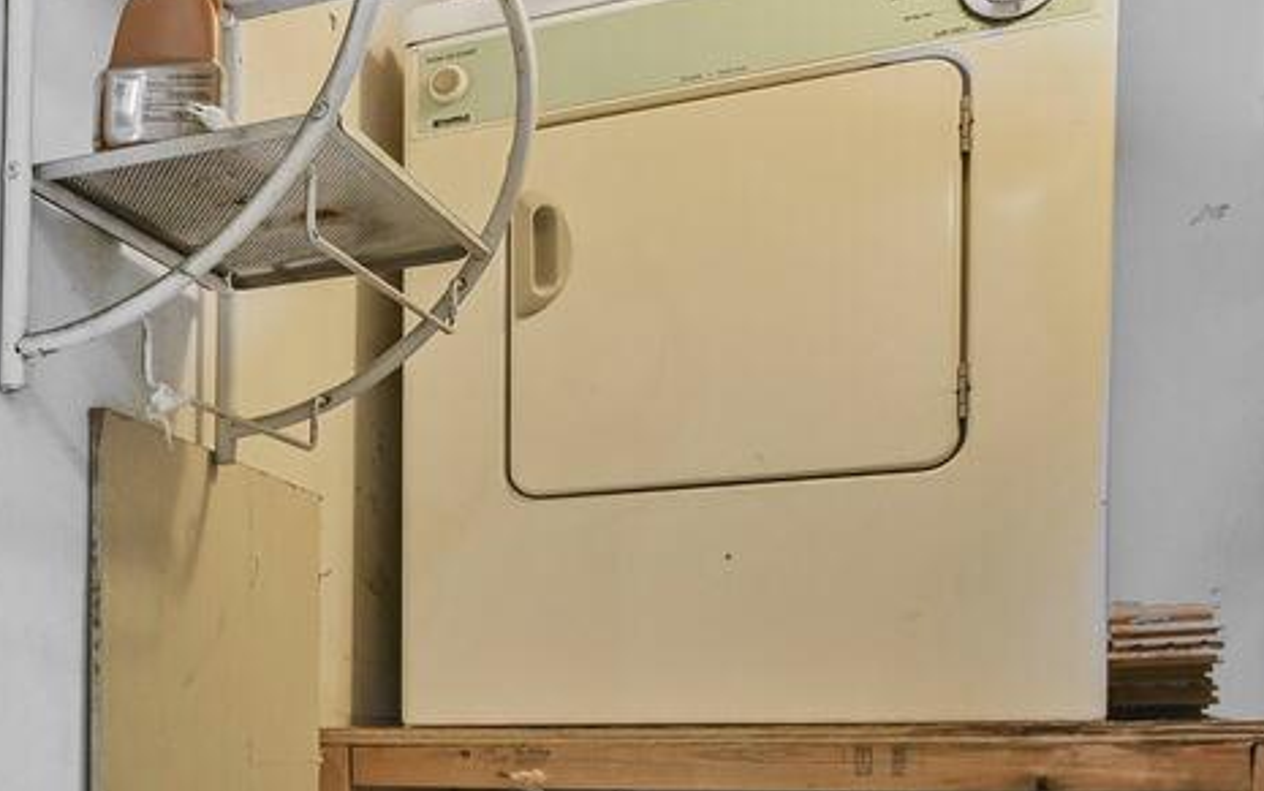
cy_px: 769
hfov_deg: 30.1
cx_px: -389
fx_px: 1826
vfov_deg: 23.5
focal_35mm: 53
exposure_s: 1/1.25
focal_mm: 14
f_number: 9
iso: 200
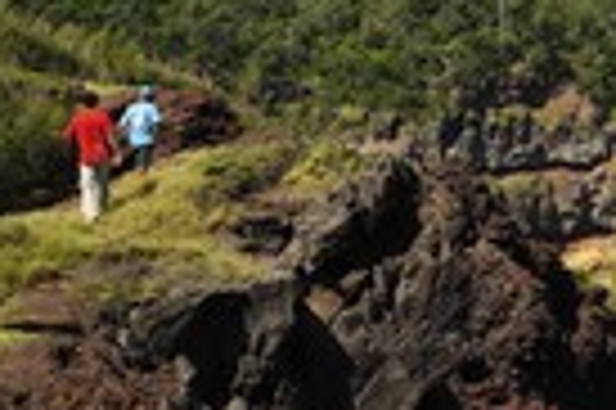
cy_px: 90
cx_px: 926
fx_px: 1419
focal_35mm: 83
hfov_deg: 20.8
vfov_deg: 16.3
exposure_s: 1/160
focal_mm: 27
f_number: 14
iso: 200
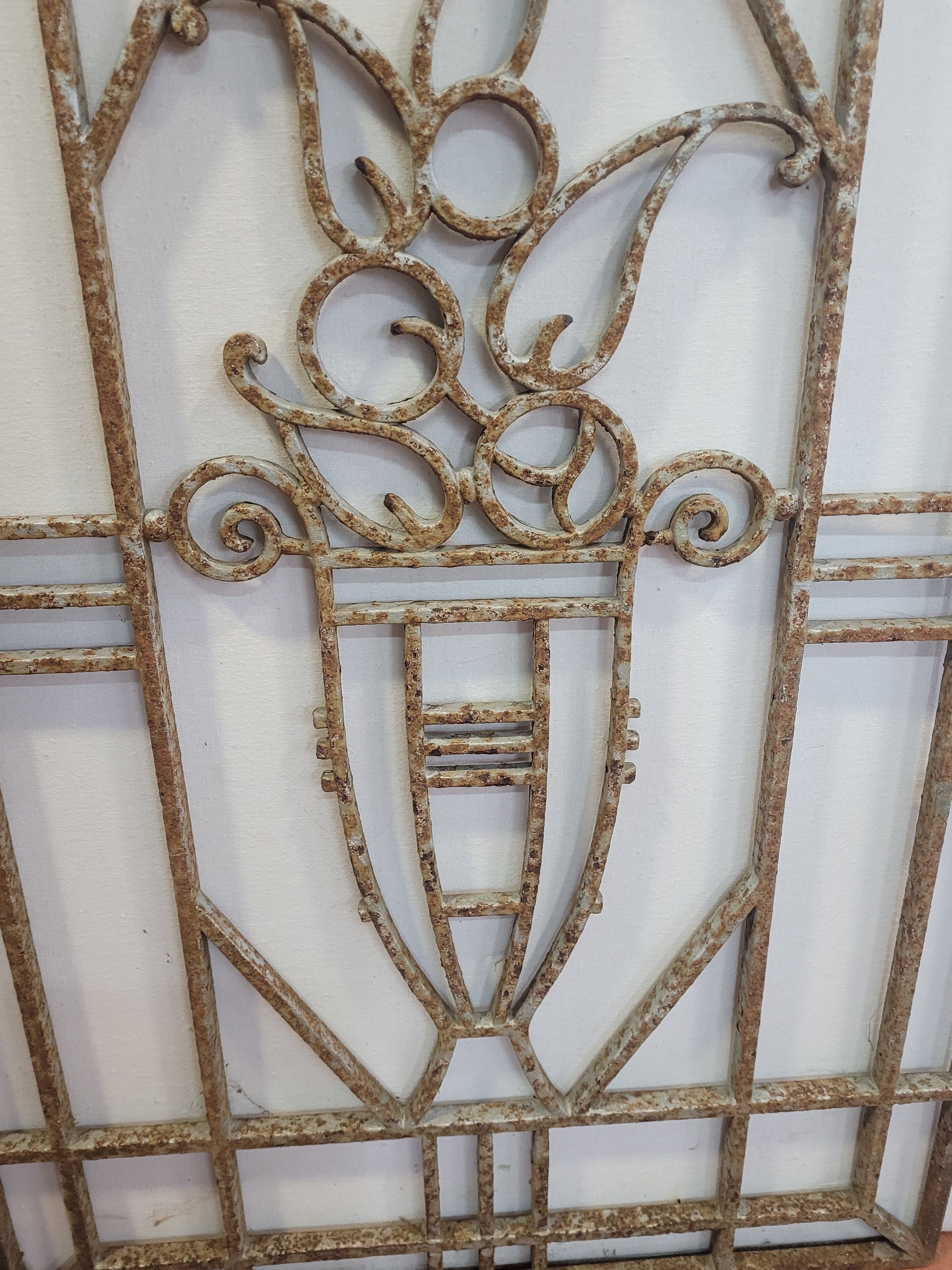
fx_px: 990
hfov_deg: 51.3
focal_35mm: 27
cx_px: 487
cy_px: 613
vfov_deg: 65.3
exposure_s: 1/50
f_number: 1.8
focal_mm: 5.4
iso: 320
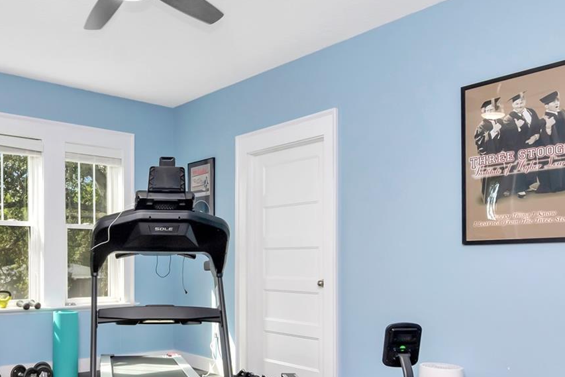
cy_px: 287
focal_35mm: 31
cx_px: 146
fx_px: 486
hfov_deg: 57.5
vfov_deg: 41.1
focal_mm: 11
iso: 1000
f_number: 8
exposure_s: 1/200
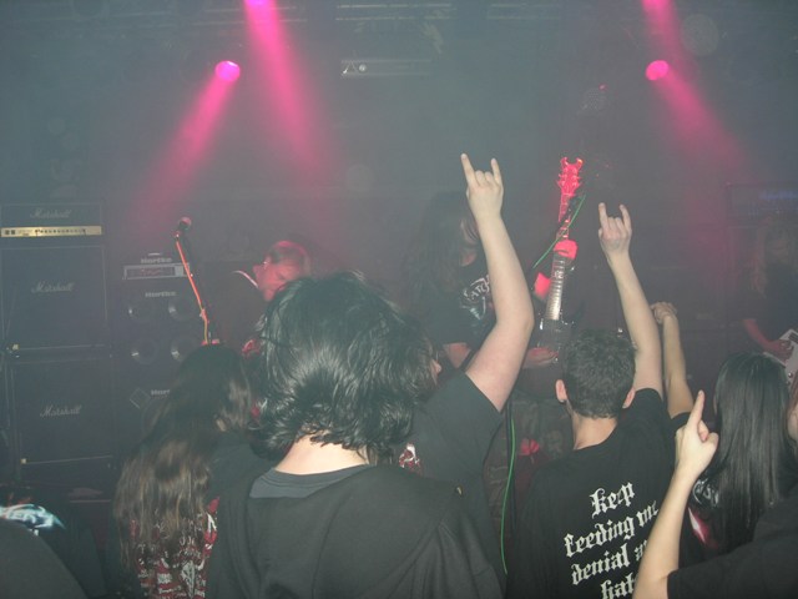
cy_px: 300
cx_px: 399
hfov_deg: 49.0
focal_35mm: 38
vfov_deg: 37.7
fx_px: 876
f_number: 2.8
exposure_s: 1/60.1
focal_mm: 7.8
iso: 64
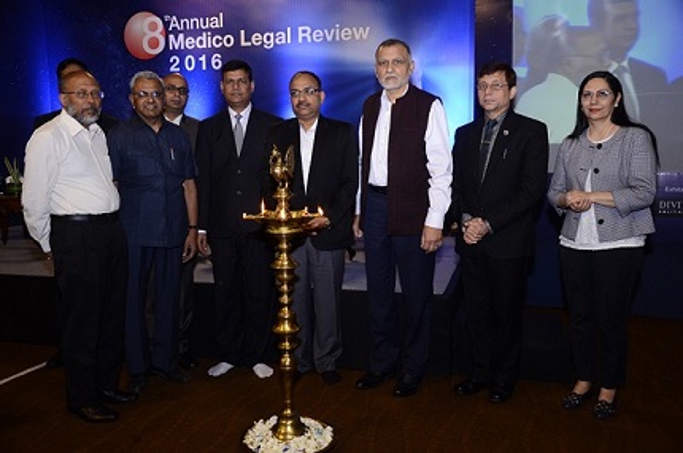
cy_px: 226
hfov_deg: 57.3
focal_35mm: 33
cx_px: 342
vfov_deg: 39.8
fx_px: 625
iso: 800
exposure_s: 1/125
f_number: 3.8
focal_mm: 22
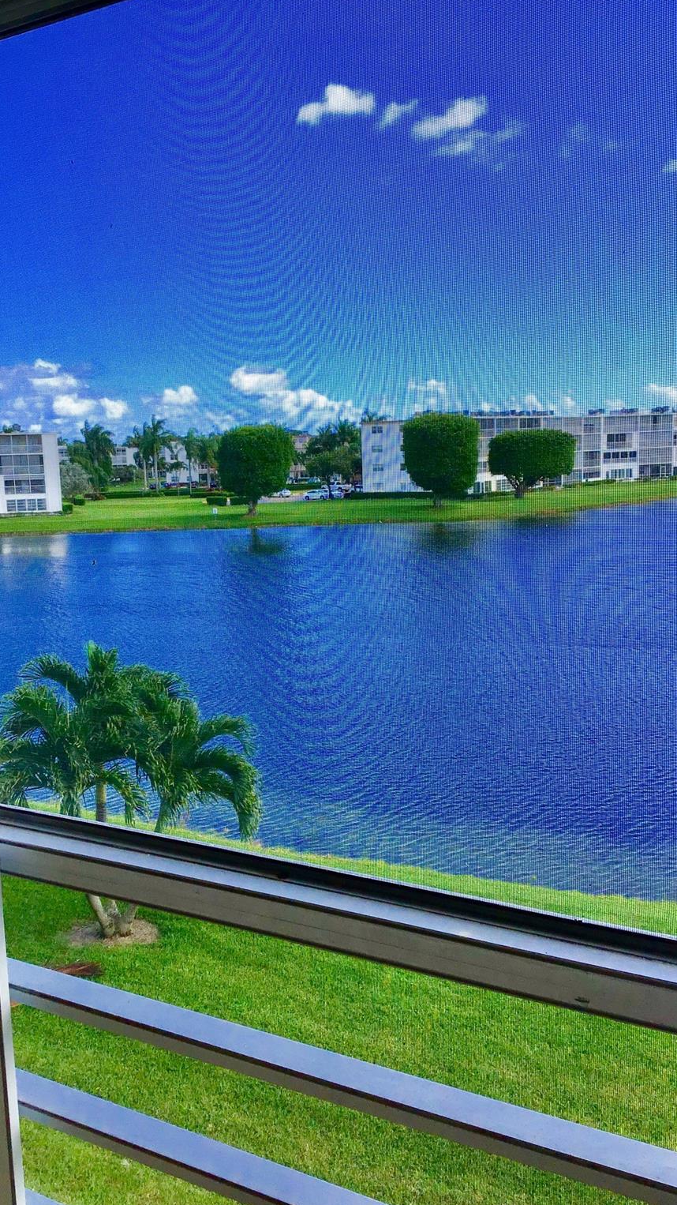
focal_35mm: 34
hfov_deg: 34.6
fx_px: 1085
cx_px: 303
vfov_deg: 58.0
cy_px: 602
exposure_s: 1/566
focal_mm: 3.3
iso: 25
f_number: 2.4
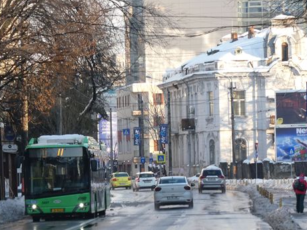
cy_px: 185
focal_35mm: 262
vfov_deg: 5.7
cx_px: 67
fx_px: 2324
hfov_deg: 7.5
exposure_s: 1/80
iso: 80
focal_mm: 27.1
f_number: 5.4
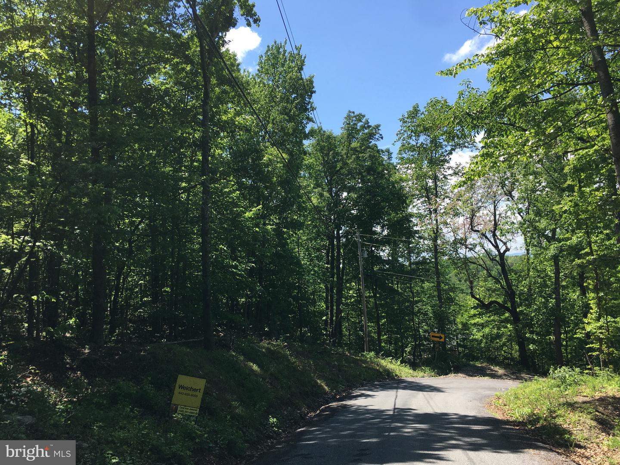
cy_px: 232
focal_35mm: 29
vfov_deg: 48.2
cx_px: 310
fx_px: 519
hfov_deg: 61.7
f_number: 2.2
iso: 25
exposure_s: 1/864
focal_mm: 4.15
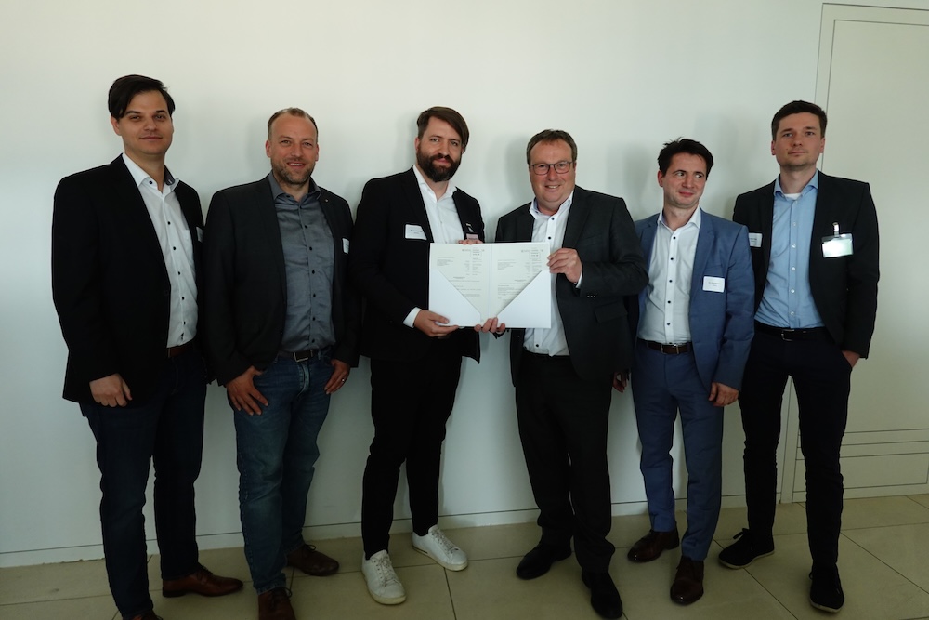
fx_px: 619
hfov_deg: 73.7
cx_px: 464
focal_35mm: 24
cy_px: 310
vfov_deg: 53.1
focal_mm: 9
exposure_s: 1/30
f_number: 2.8
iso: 500
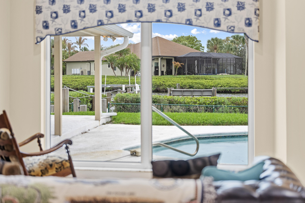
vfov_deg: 27.0
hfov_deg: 39.6
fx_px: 424
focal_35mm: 50
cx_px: 152
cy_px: 102
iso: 500
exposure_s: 1/40
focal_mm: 50
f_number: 2.2
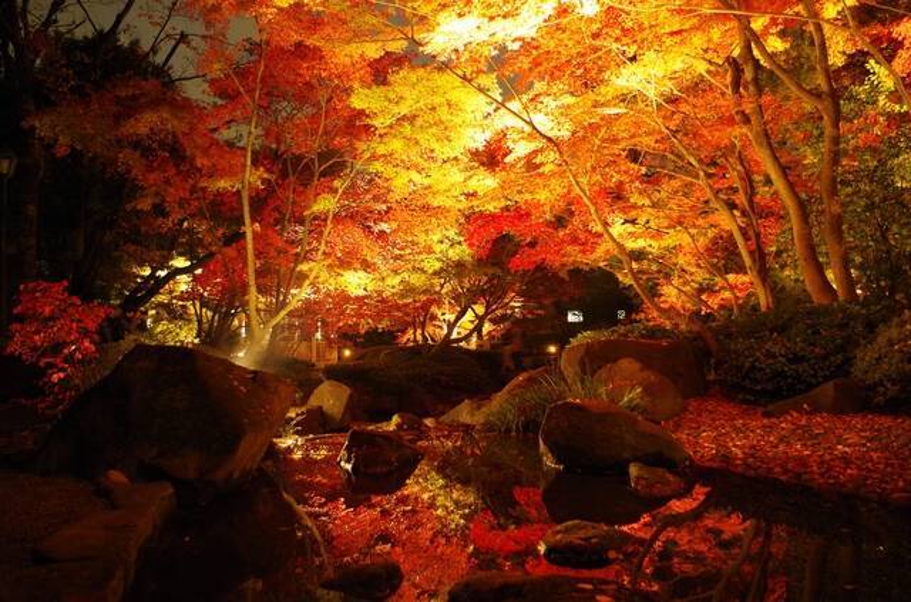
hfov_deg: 67.5
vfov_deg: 47.7
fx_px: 681
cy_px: 301
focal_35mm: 27
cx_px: 456
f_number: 3.5
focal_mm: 18
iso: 1000
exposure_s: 1/3.33
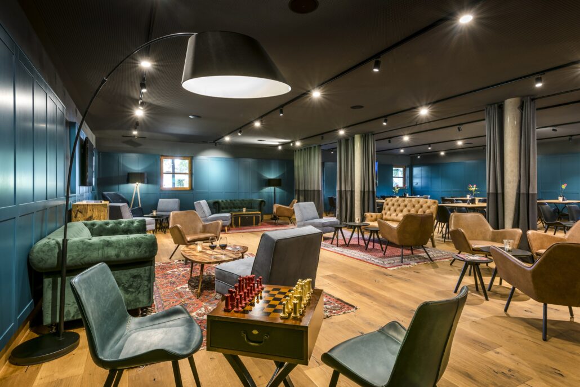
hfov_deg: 86.9
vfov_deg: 64.6
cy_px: 194
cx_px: 290
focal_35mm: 19
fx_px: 306
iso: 200
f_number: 13
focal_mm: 19
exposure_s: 1.3
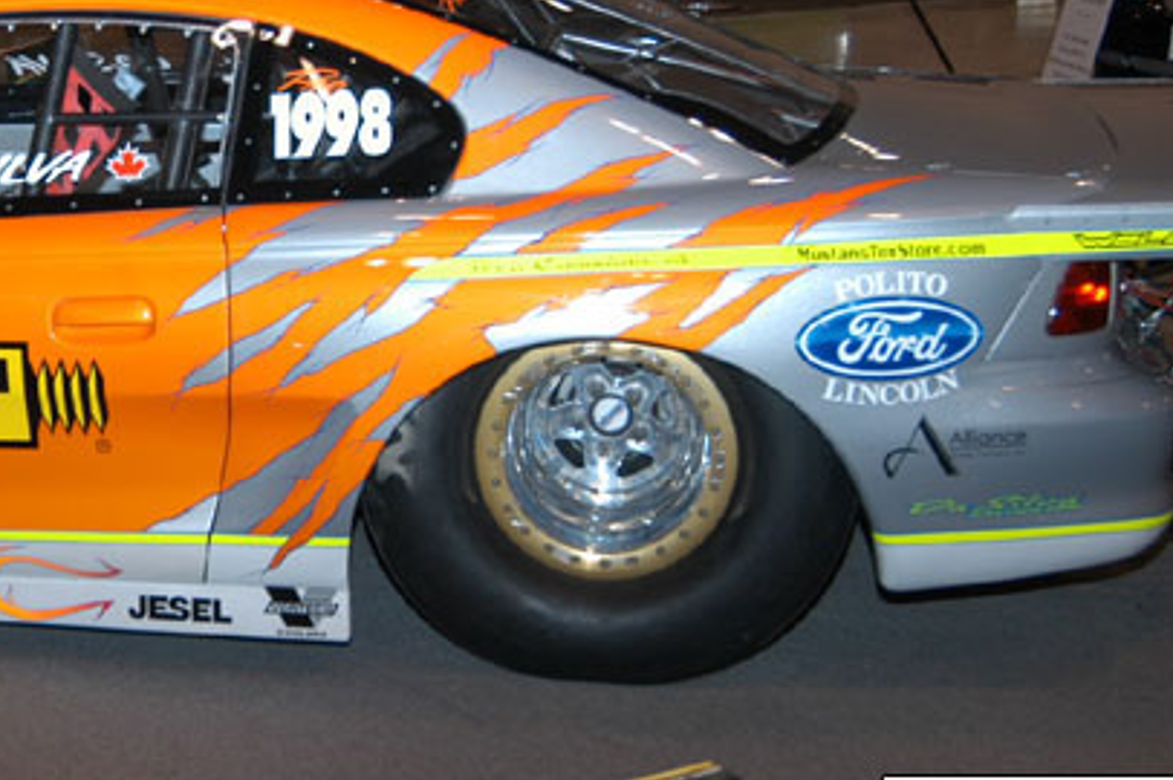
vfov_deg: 18.1
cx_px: 247
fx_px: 2442
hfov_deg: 26.5
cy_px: 298
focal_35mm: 75
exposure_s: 1/60
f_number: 5
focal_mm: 30
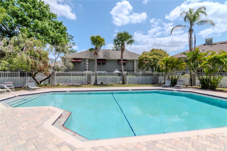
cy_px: 76
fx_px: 104
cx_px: 114
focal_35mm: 16
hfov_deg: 95.0
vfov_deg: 72.0
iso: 800
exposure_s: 1/400
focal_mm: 11
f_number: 20
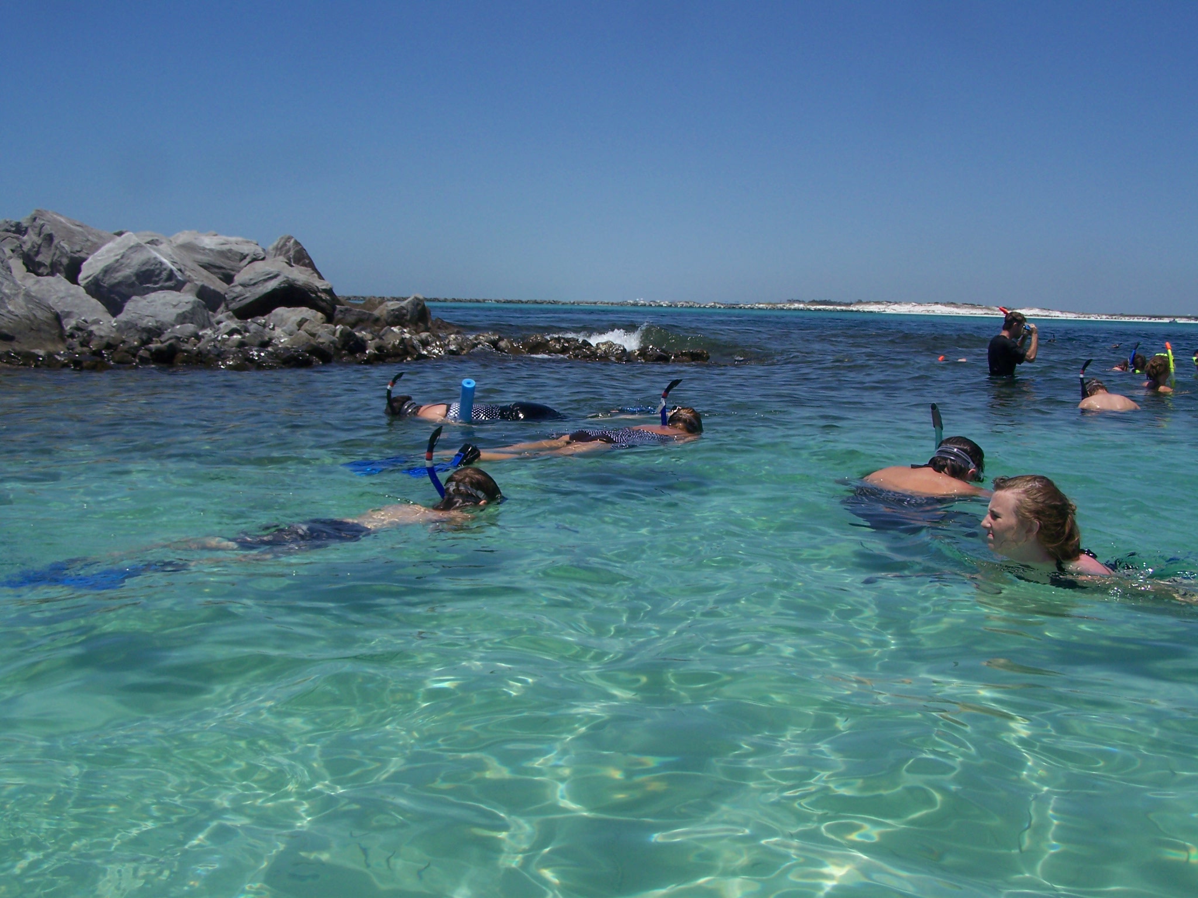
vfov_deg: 37.7
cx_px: 599
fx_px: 1315
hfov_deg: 49.0
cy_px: 449
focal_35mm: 38
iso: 64
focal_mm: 6.3
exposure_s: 1/640
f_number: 5.6
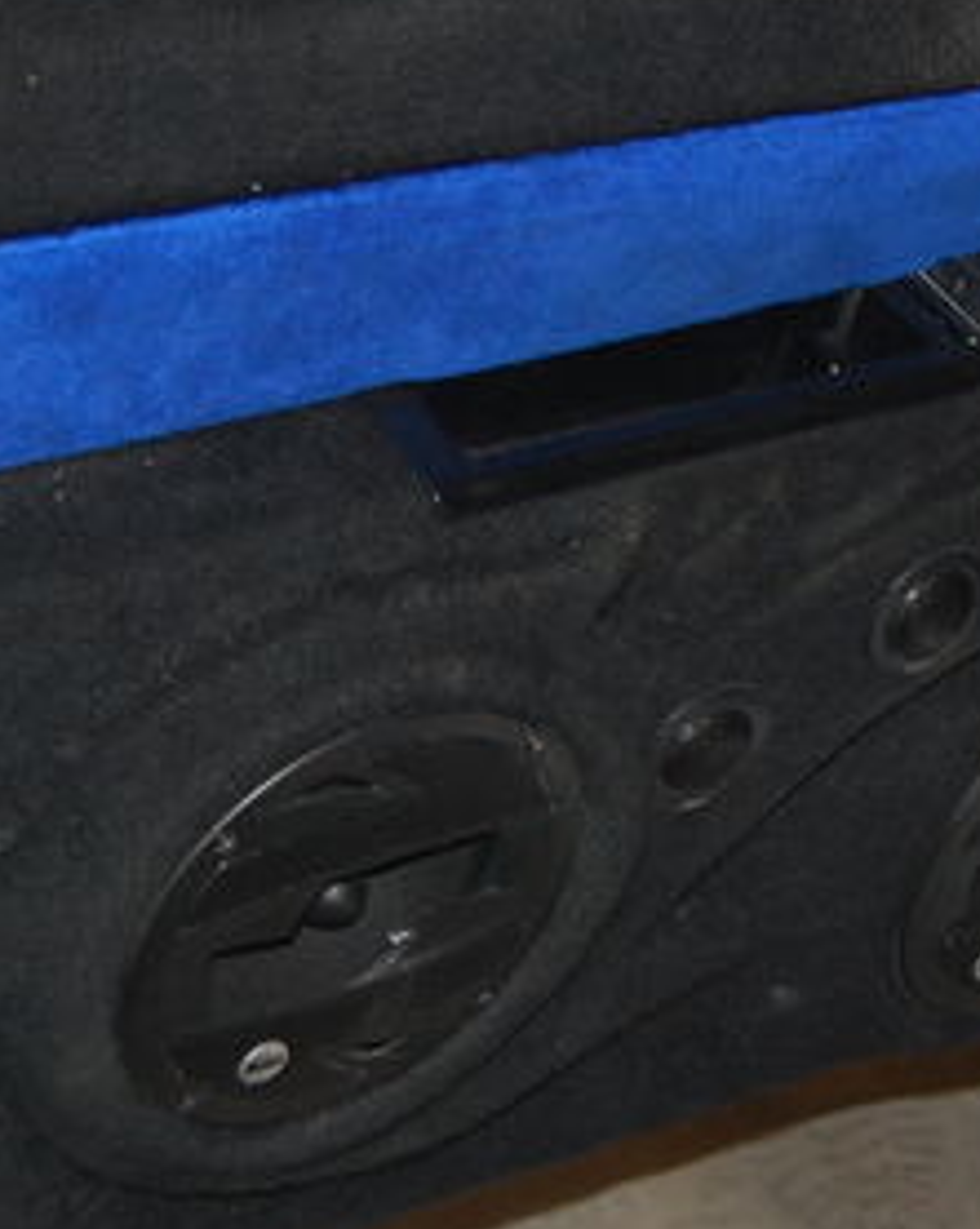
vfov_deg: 18.5
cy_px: 519
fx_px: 3777
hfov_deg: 14.7
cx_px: 763
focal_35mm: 104
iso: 400
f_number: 4.5
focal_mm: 32
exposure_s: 1/60
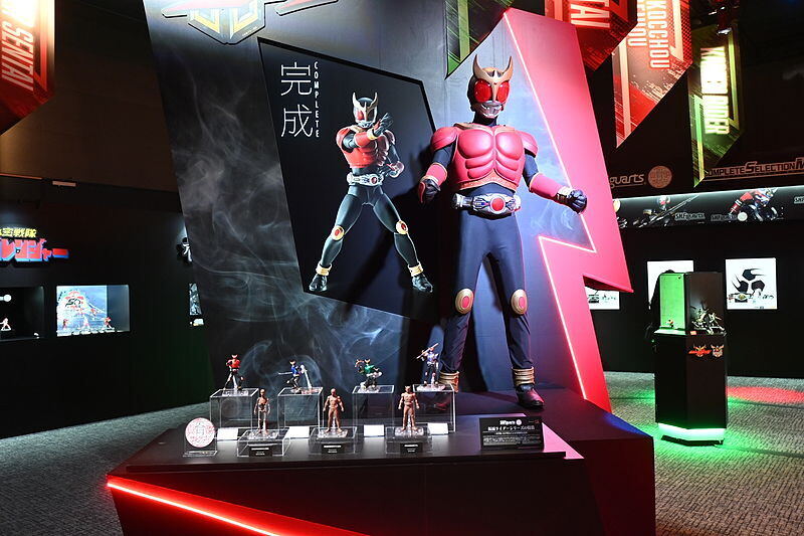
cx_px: 402
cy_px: 268
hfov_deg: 63.2
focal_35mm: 29
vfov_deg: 44.6
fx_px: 653
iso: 1250
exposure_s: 1/125
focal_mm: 19.5
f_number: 3.8
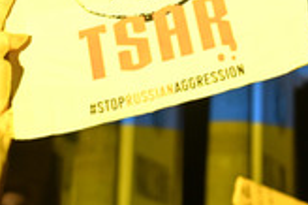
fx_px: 1316
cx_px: 217
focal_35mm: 154
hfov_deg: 13.3
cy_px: -73
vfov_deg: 8.7
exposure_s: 1/80
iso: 8000
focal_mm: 56
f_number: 5.6
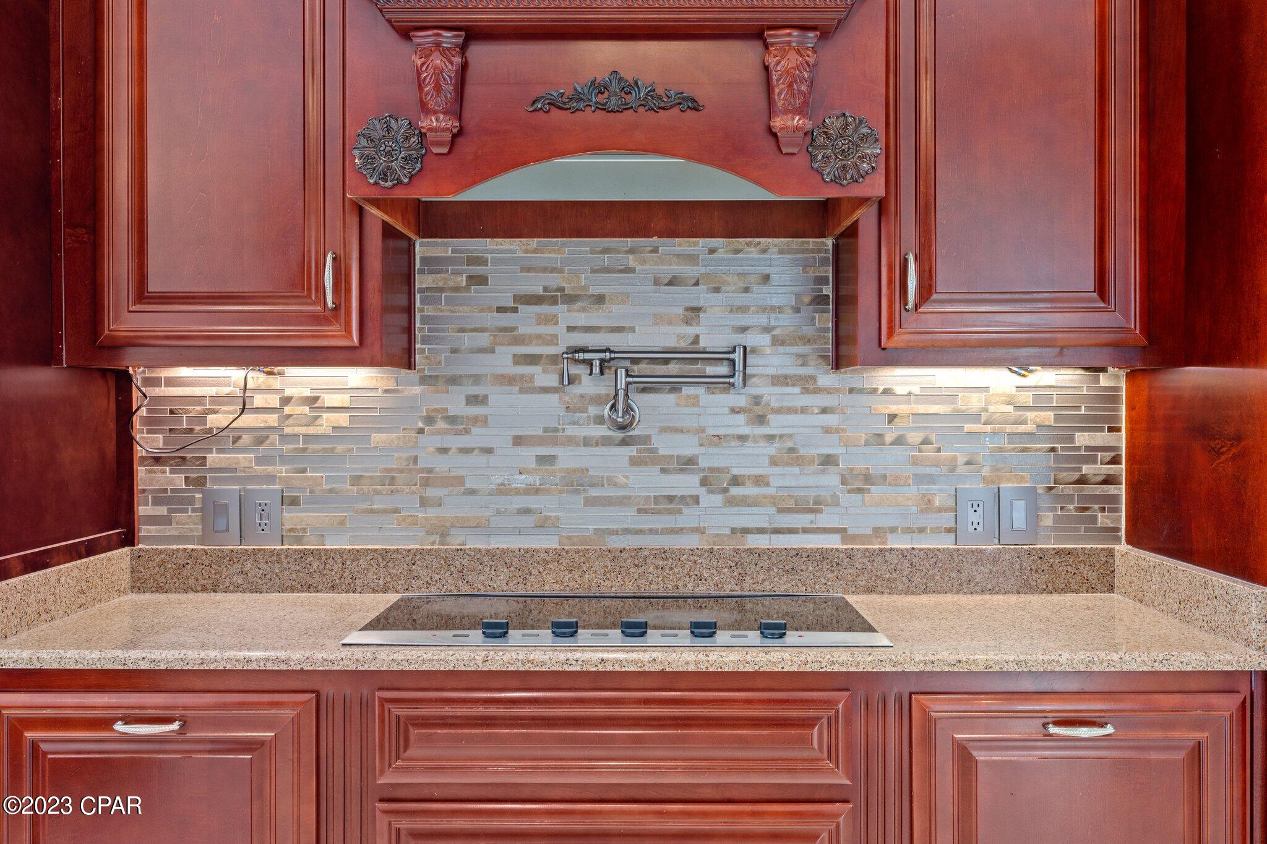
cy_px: 422
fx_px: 1196
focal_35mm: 34
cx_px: 634
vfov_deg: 38.9
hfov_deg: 55.8
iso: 100
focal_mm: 23
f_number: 10
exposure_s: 4
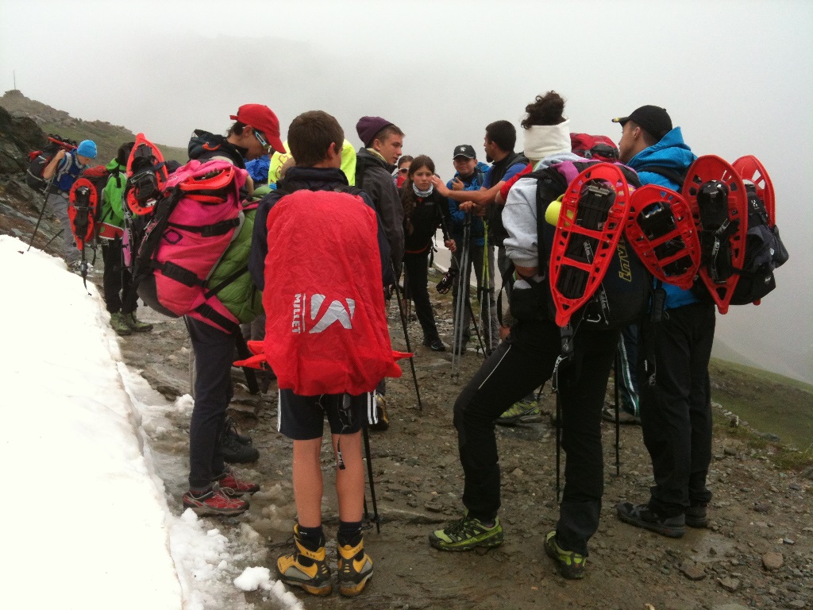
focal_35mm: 35
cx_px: 406
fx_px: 822
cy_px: 305
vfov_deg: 40.7
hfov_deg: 52.6
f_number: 2.8
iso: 64
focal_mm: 3.85
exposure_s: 1/379
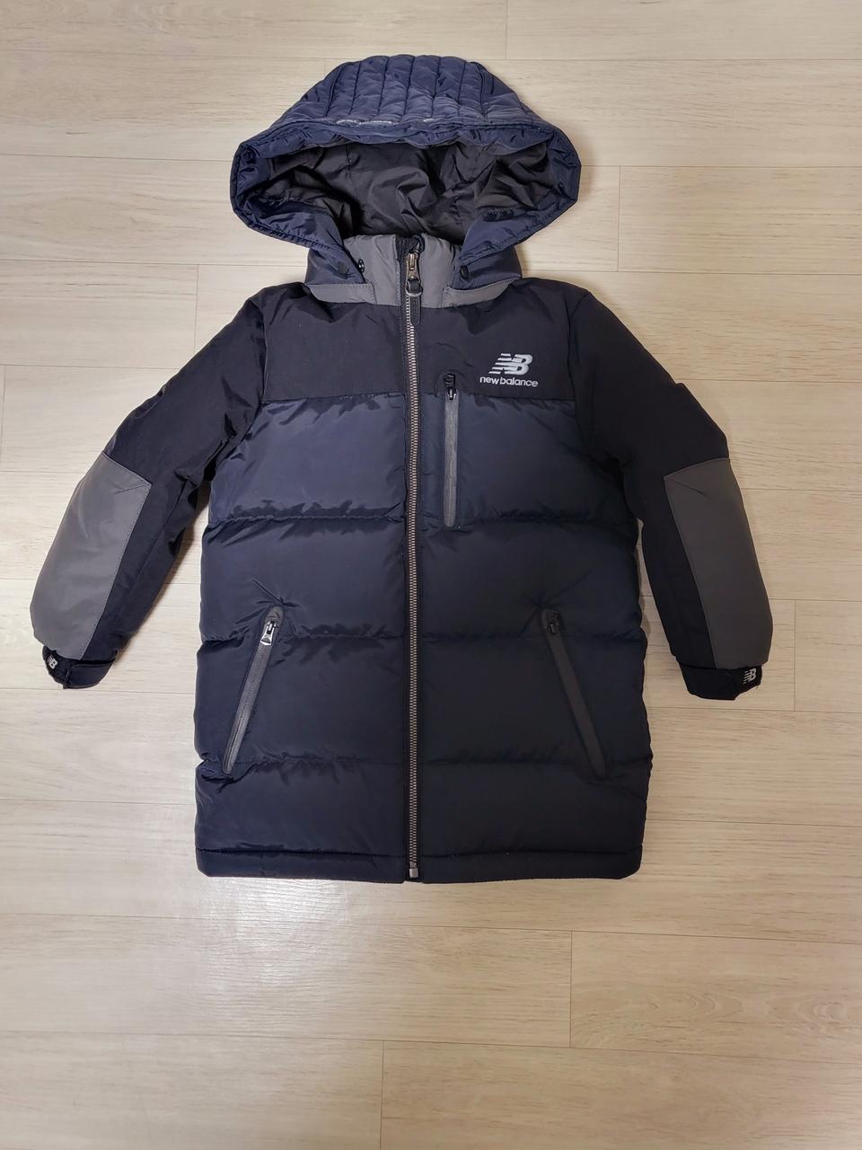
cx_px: 431
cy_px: 575
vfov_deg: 67.3
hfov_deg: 53.1
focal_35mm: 26
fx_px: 863
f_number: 1.8
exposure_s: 1/40
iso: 320
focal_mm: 4.25
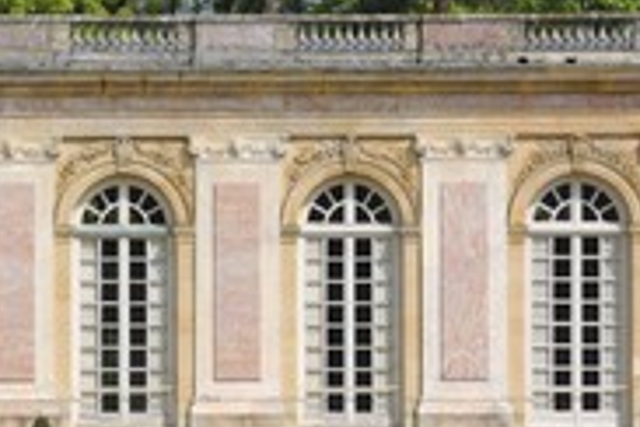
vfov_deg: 4.3
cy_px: 332
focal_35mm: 321
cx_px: 7
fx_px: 5706
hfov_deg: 6.4
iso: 100
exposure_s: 1/160
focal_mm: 140
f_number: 9
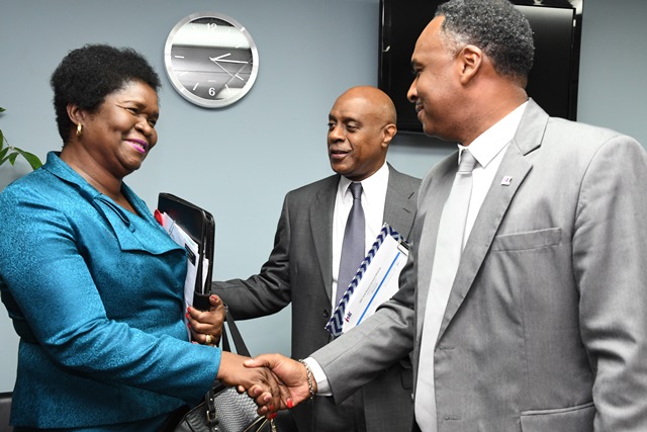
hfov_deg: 47.9
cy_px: 216
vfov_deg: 33.0
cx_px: 324
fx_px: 728
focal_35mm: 40
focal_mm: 27
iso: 2000
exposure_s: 1/60
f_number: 6.3
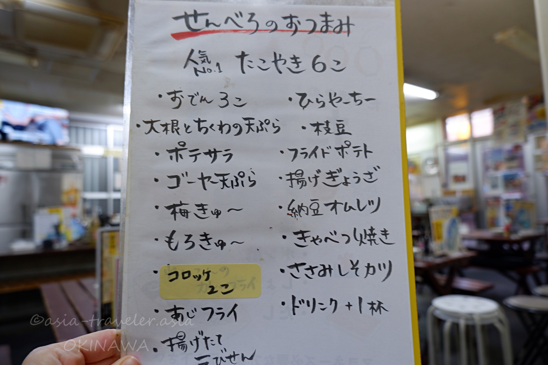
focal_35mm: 23
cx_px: 274
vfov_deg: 55.1
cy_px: 182
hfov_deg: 76.1
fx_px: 350
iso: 250
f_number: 3.5
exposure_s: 1/25
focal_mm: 15
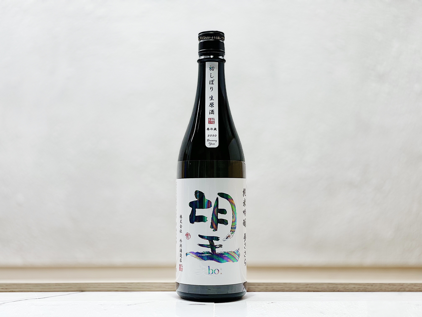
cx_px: 211
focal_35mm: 52
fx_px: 634
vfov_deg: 28.0
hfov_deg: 36.8
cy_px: 158
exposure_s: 1/100
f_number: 2
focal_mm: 6
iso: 64
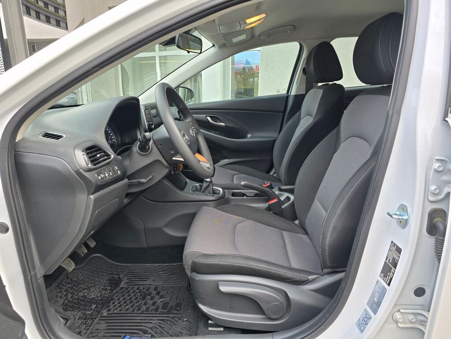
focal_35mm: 23
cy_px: 170
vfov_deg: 58.9
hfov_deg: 73.9
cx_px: 226
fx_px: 300
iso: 64
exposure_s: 1/180
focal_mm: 6.3
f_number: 1.7
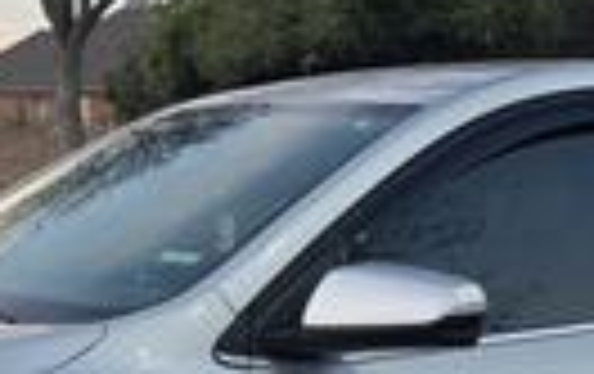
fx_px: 1508
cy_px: 397
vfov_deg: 13.9
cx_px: 252
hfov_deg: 22.3
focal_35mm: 93
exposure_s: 1/180
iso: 80
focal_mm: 6.3
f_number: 1.7
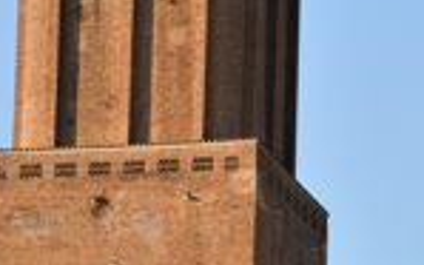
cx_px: 424
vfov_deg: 3.7
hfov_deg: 6.0
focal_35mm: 352
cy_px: 127
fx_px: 4066
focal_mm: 86
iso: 100
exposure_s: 1/320
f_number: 5.6
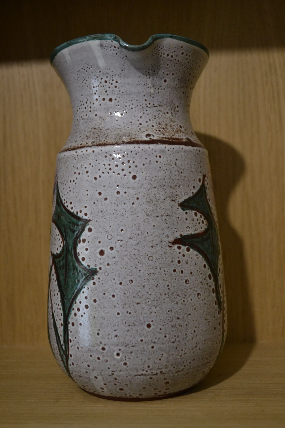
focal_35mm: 44
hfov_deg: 30.8
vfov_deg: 45.0
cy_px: 214
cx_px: 142
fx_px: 517
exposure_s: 1/60
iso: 1250
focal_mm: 29
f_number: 4.5
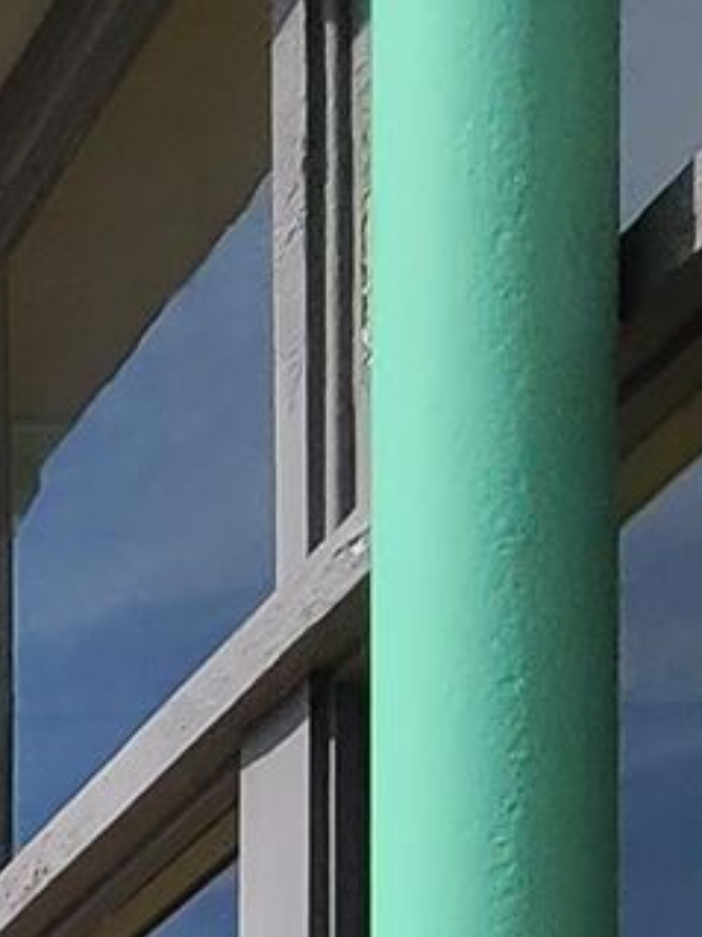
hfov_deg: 12.3
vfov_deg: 15.7
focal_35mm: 94
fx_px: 2543
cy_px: 1971
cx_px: -1013
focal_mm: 2.2
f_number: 2.2
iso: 50
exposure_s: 1/2715
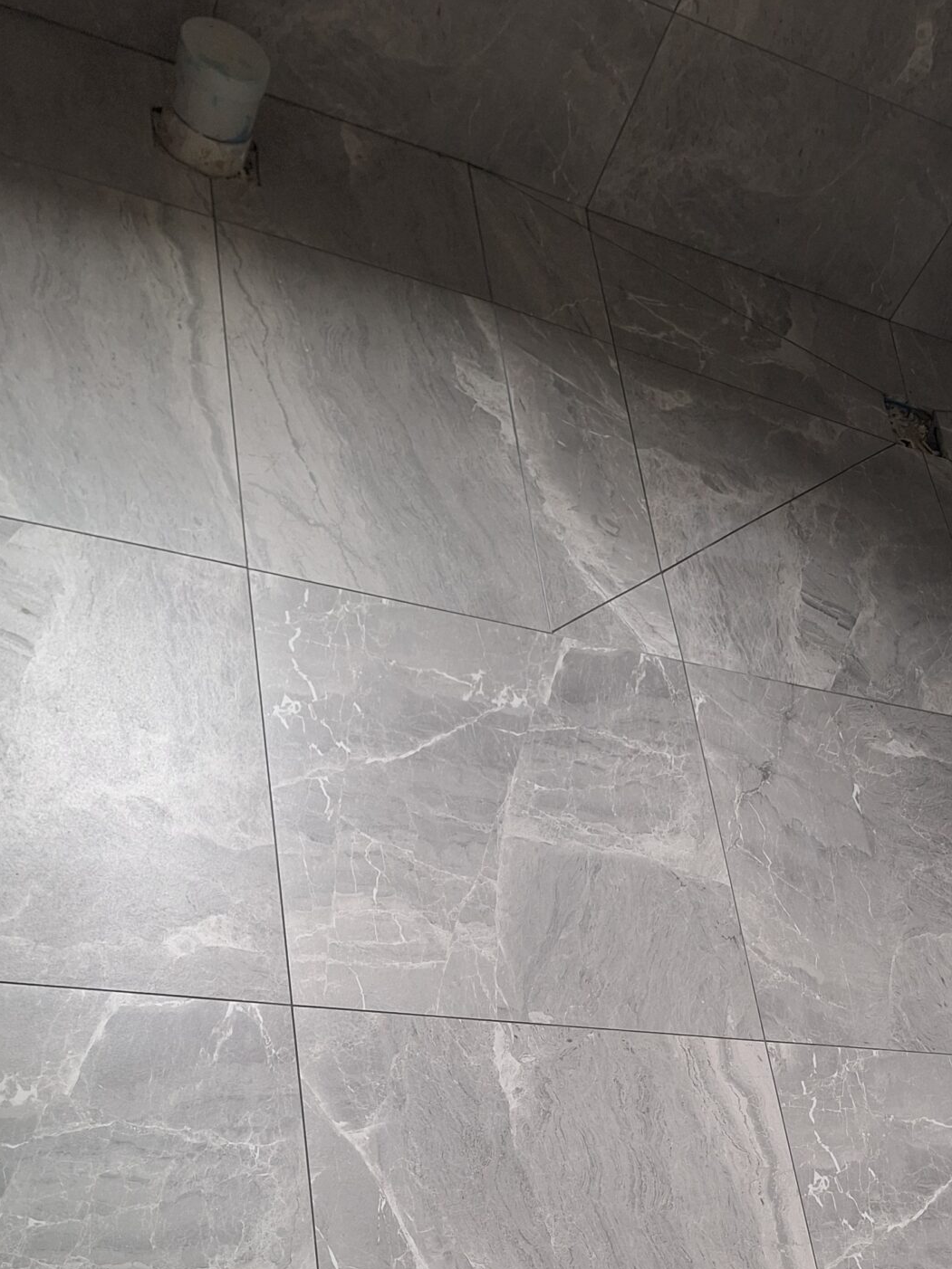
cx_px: 691
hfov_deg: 33.8
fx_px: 1541
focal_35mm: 42
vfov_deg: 41.4
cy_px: 1136
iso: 100
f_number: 1.8
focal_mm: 5.54
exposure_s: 1/50
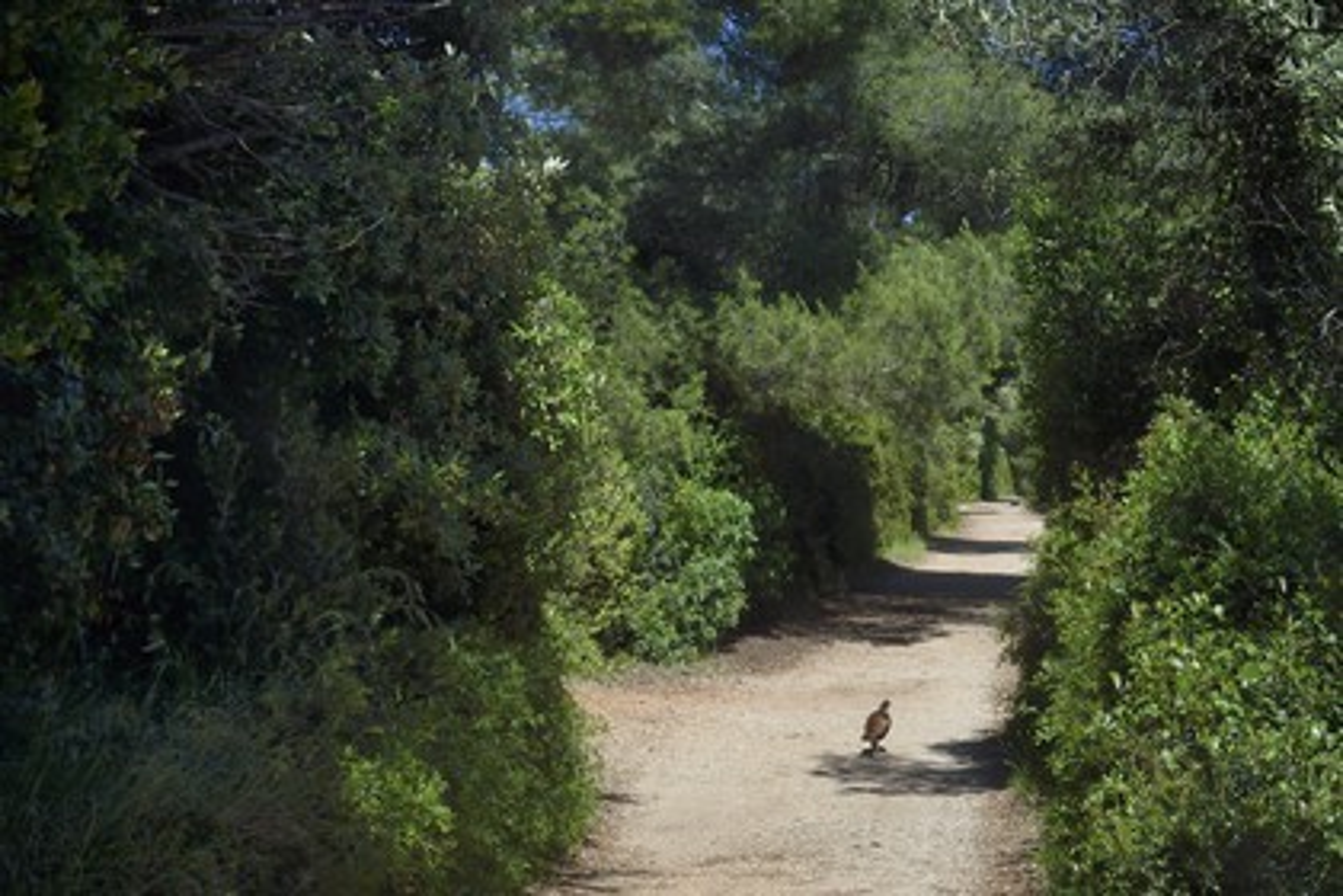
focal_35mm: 70
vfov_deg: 19.5
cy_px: 448
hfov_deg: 28.8
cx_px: 672
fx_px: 2611
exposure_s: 1/250
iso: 200
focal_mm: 70
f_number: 13
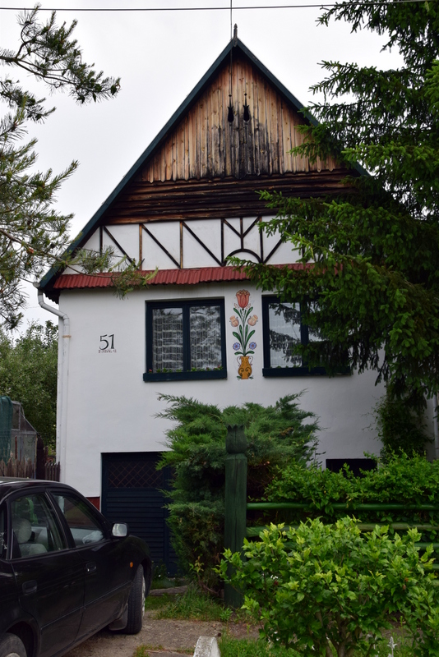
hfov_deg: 35.5
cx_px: 220
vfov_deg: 51.3
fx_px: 685
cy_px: 328
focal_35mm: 38
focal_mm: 25
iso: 400
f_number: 10
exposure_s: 1/250
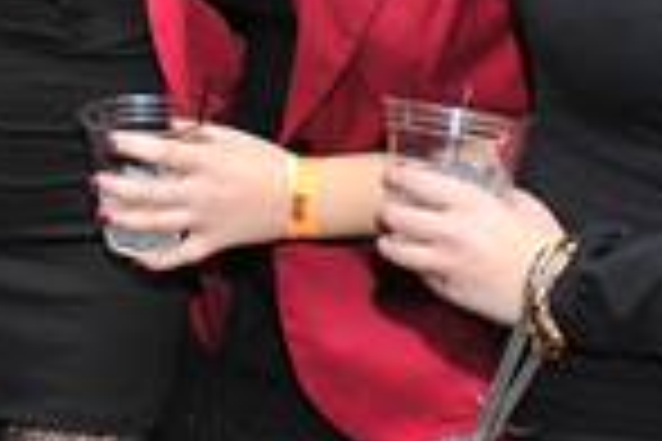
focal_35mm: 120
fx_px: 2206
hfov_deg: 16.7
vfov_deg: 10.8
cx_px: -14
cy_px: -310
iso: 1000
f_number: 5
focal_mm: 32
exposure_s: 1/100
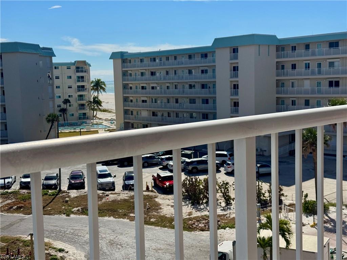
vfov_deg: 30.3
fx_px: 481
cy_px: 130
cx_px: 174
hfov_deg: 39.7
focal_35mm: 48
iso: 64
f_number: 1.78
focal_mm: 6.76
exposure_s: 1/9009
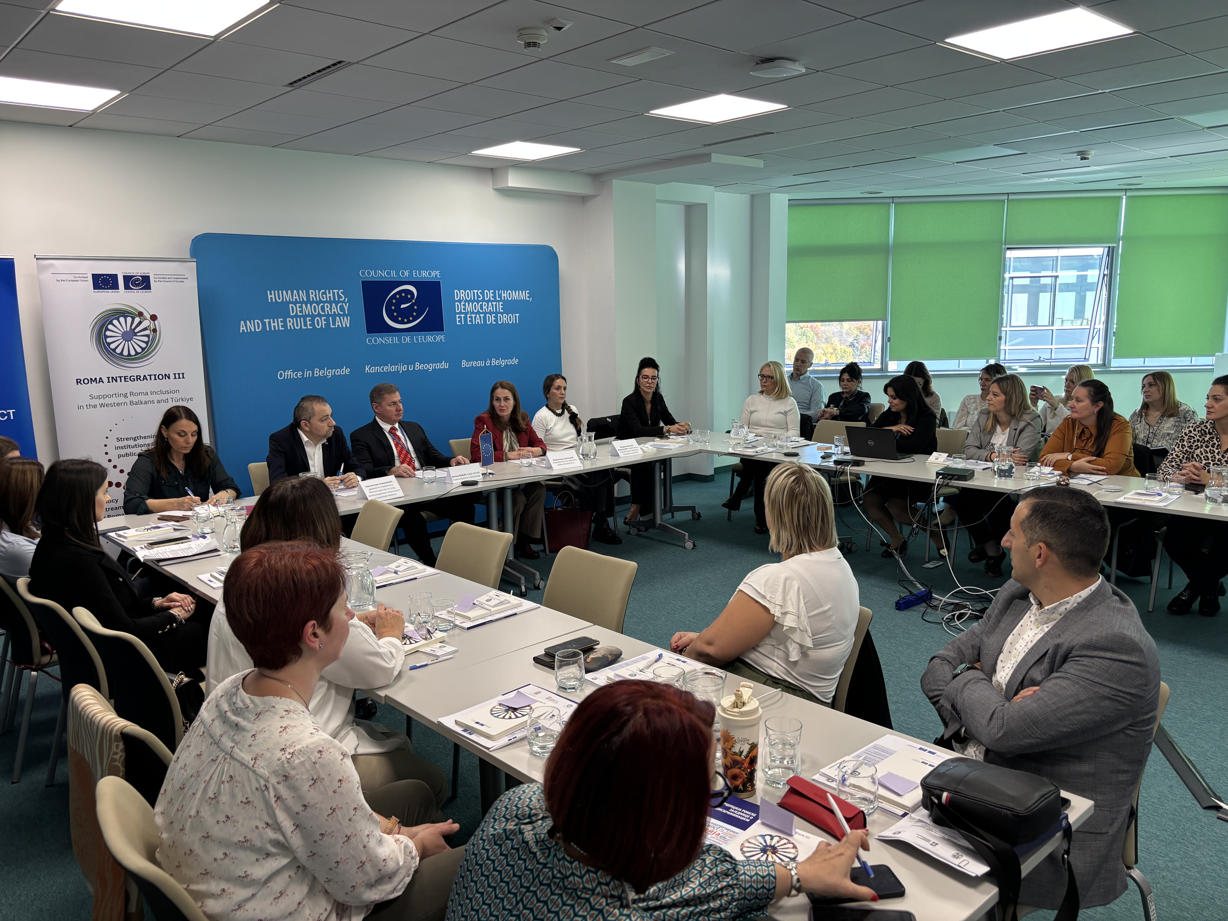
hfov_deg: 67.3
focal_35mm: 26
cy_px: 460
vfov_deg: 53.1
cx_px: 614
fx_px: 922
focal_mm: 5.96
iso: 125
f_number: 1.6
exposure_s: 1/120
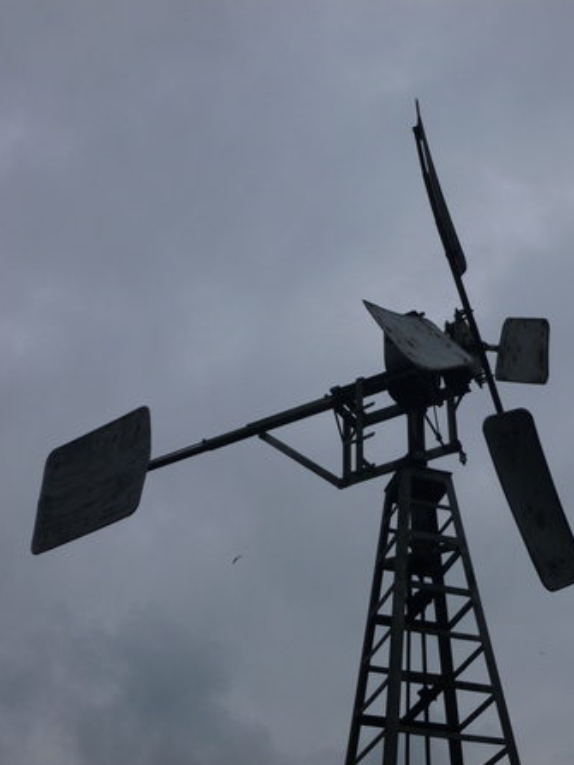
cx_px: 410
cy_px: 382
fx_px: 1217
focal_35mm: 55
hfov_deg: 26.3
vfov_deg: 34.9
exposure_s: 1/320
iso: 100
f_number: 10
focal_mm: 7.4
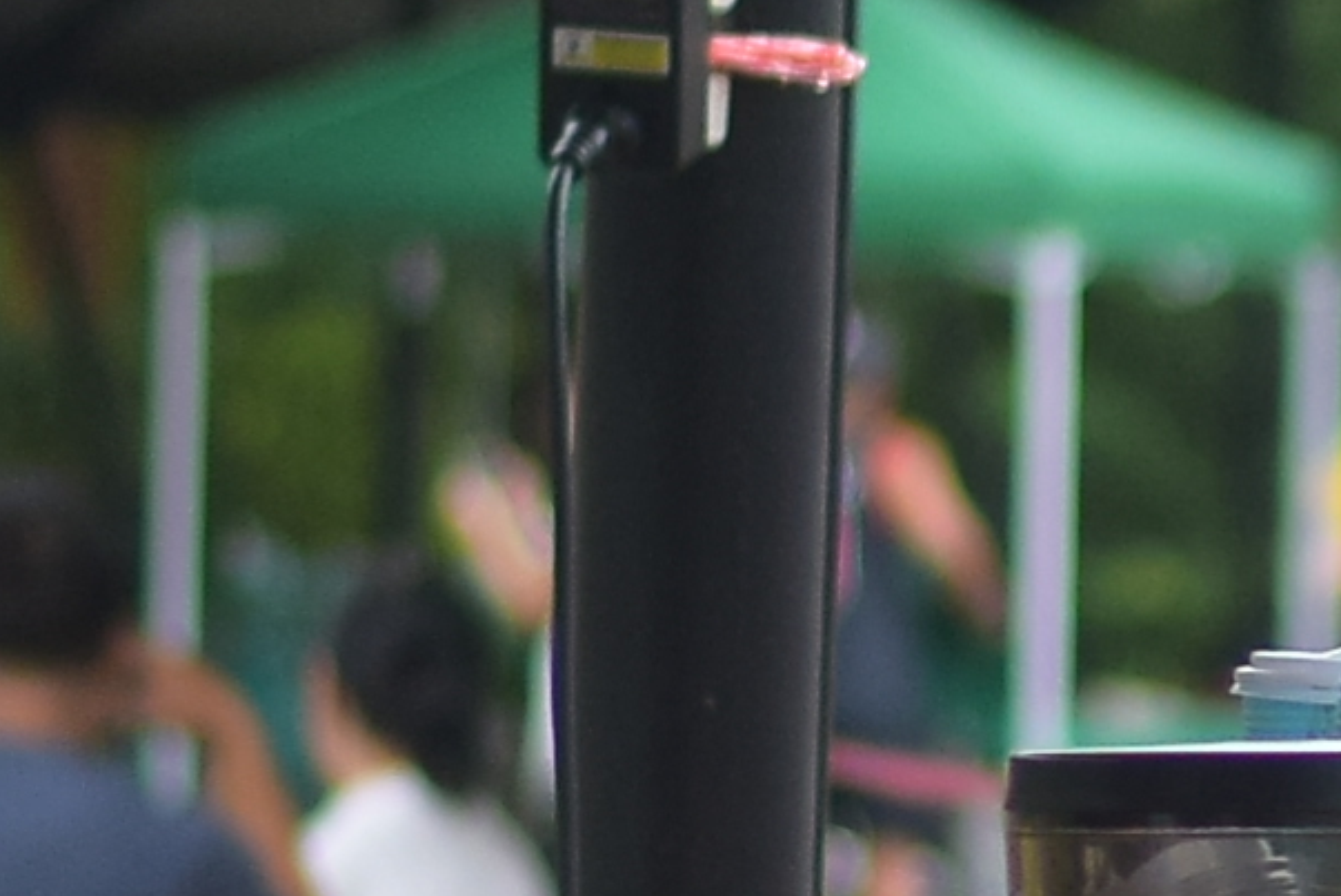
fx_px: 20837
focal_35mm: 559
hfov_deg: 3.6
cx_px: 3316
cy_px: 914
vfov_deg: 2.5
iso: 400
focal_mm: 50
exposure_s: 1/1250
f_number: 1.8
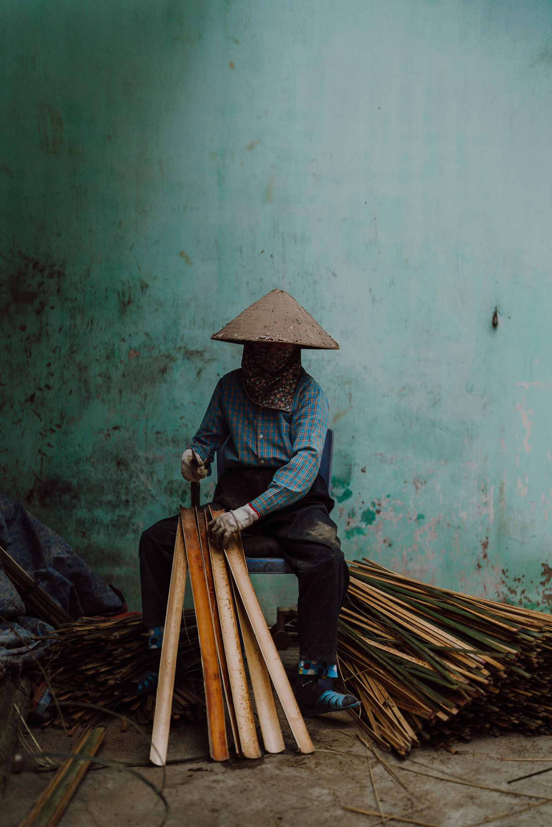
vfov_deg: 39.6
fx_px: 1149
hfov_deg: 27.0
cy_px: 414
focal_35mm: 50
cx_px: 276
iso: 100
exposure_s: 1/8000
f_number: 1.2
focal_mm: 50
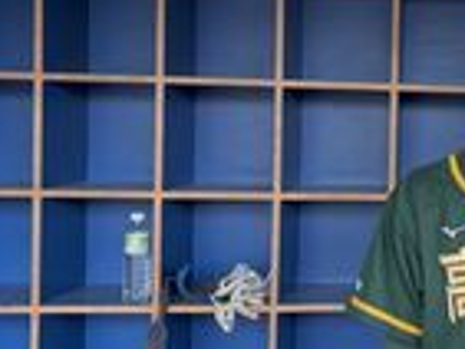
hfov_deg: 25.4
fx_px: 914
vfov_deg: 21.6
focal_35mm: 68
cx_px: 571
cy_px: 148
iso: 125
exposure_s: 1/121
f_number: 1.78
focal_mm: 6.76
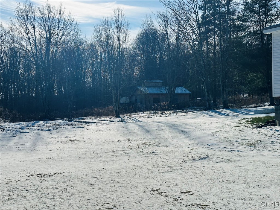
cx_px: 140
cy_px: 105
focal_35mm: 48
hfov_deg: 39.7
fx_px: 388
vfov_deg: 30.3
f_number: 1.78
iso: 64
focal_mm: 6.86
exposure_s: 1/15873
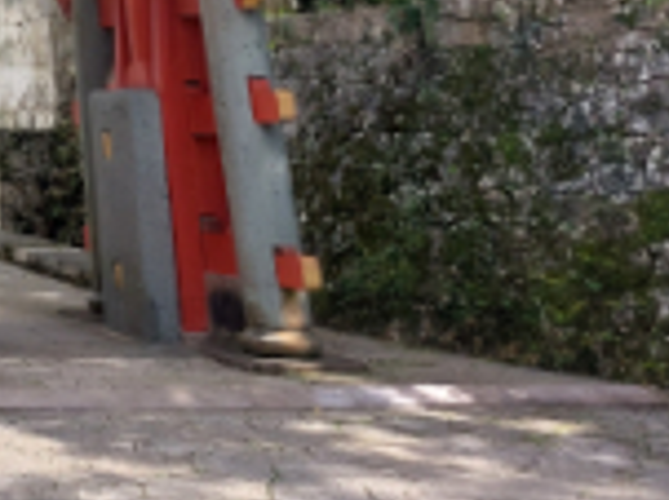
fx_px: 1603
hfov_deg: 19.4
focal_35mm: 83
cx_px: -430
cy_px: -254
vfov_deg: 16.2
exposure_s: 1/683
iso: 25
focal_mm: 5.2
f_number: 1.8
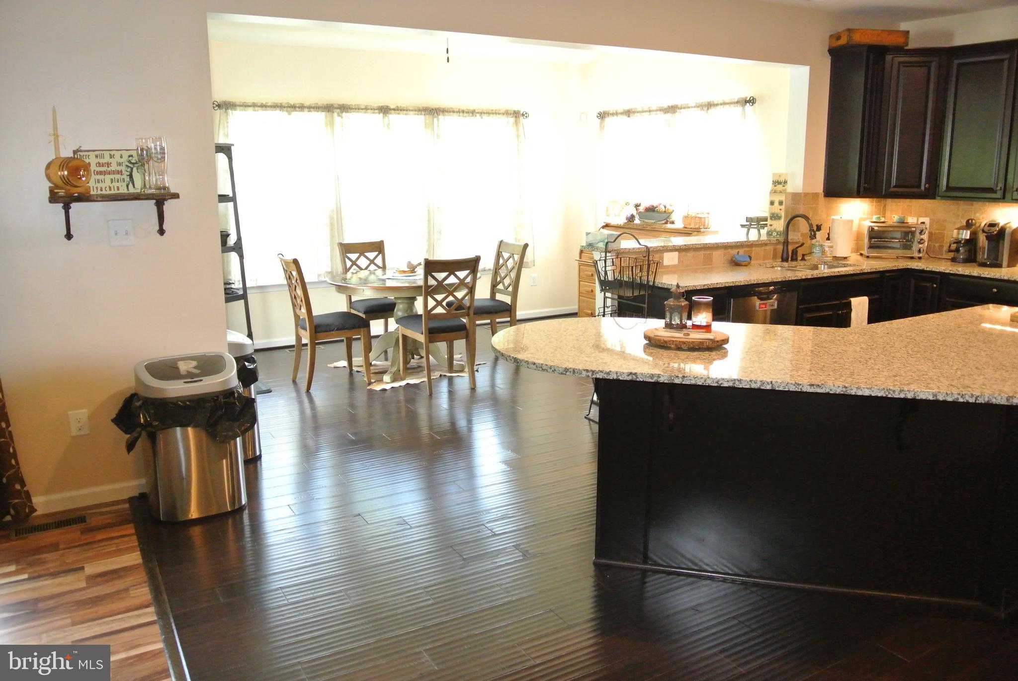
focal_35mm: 27
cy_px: 340
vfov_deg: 48.0
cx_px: 509
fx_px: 764
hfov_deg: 67.3
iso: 1250
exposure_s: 1/60
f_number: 3.5
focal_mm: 10
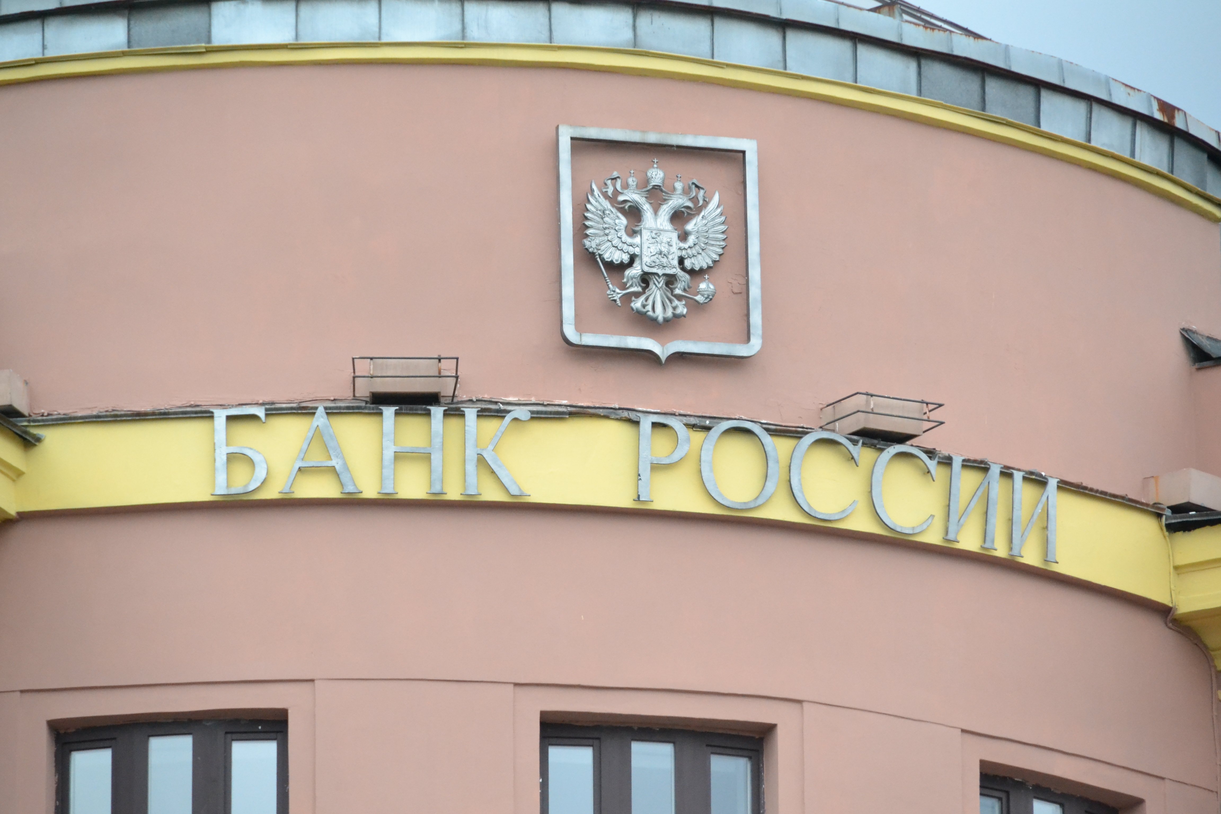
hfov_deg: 6.9
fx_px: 10174
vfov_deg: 4.6
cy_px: 407
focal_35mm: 300
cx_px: 610
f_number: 5.6
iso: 3200
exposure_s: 1/4000
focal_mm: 200
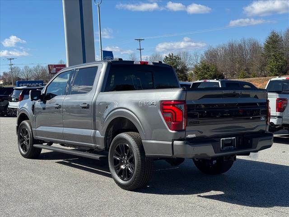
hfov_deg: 39.7
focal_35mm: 48
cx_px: 144
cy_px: 108
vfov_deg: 30.3
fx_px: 401
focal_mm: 6.76
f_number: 1.78
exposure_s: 1/4049
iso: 64
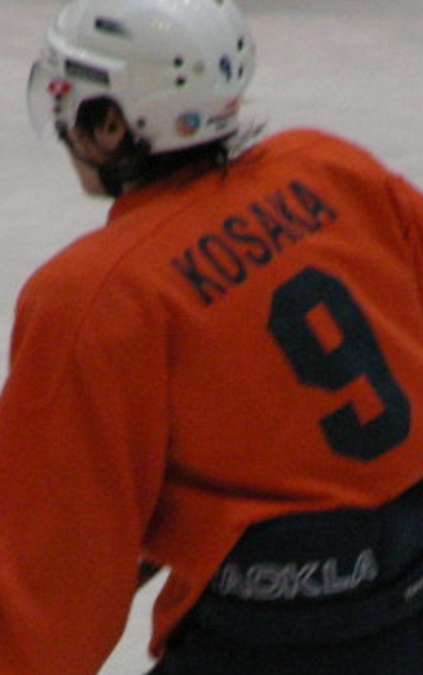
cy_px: 662
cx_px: 299
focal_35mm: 950
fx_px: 17501
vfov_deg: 2.2
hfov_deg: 1.4
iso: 278
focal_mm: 51.6
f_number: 3.5
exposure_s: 1/138
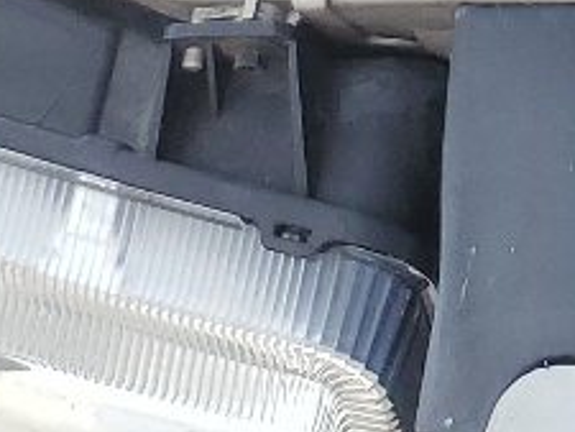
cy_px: -933
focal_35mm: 185
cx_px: 1722
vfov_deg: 7.1
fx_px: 3075
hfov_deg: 8.8
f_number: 1.5
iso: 50
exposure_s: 1/833
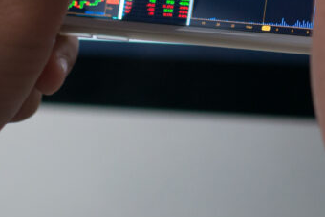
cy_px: -64
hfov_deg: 9.7
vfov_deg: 6.5
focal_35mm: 211
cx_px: 290
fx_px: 1906
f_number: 2
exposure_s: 1/80
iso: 800
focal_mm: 35
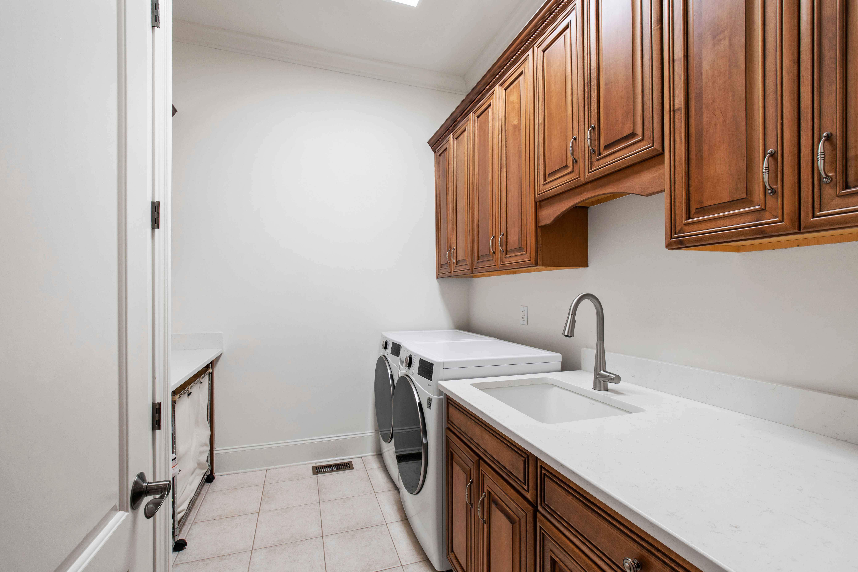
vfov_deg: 77.3
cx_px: 429
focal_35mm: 15
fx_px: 357
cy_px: 286
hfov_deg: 100.4
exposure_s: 1/5
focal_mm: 10
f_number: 8
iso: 100
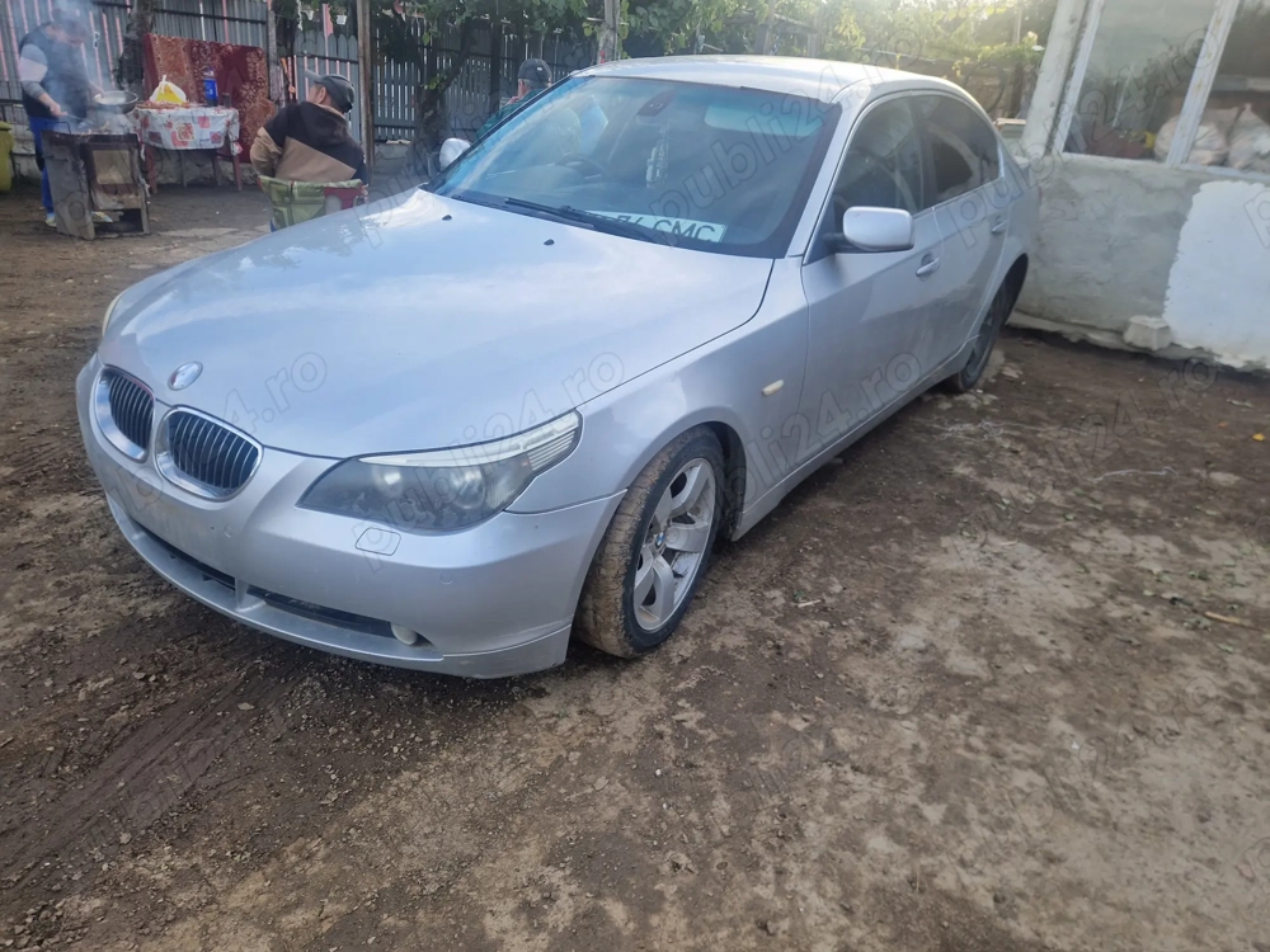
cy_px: 476
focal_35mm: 23
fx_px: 844
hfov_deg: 73.9
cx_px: 635
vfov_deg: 58.9
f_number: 1.8
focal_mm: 5.4
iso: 50
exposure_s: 1/180
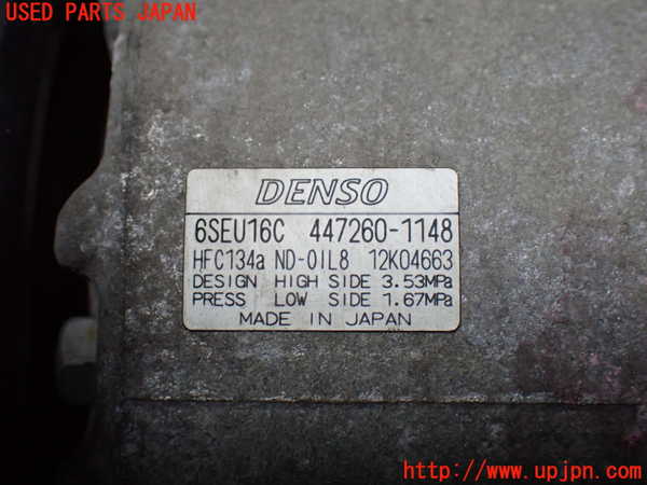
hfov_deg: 35.5
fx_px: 1009
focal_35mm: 54
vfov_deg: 27.0
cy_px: 242
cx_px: 324
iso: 800
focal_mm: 9.65
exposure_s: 1/200
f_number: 3.3
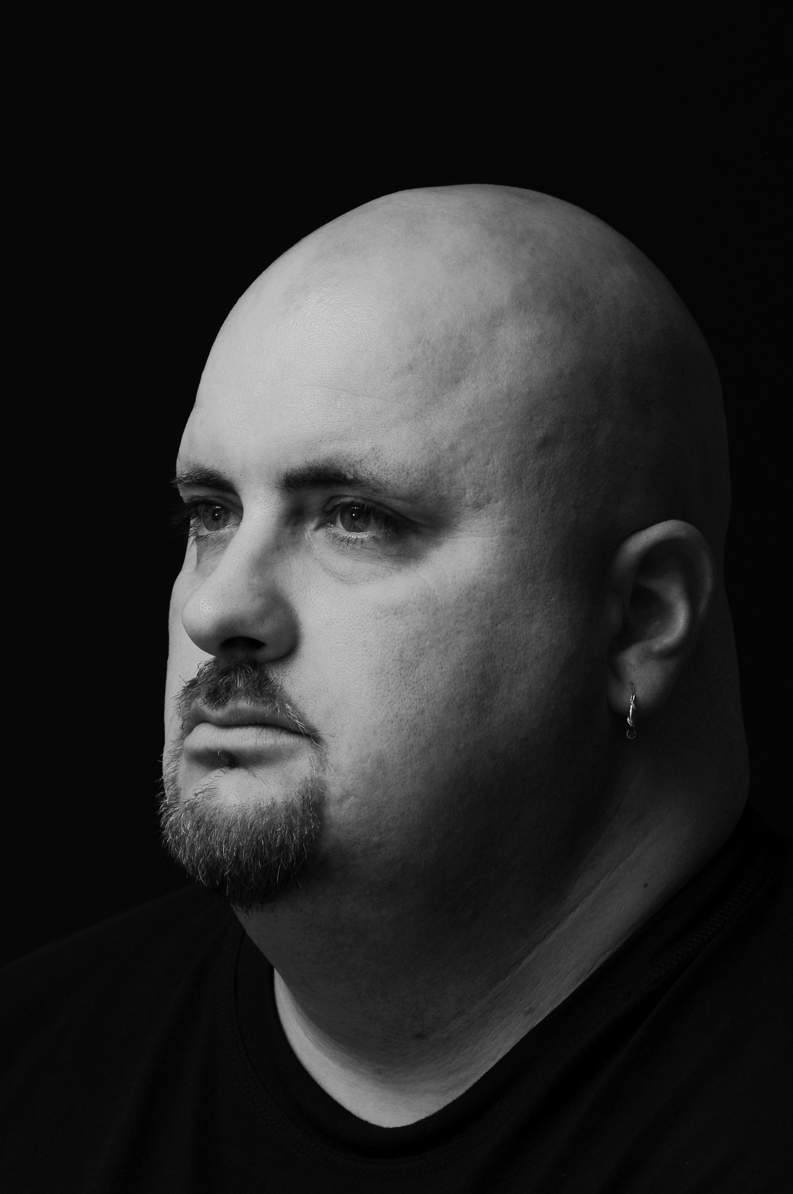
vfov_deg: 13.1
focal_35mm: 158
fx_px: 5217
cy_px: 597
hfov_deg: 8.7
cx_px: 396
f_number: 10
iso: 200
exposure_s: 1/60
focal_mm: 105
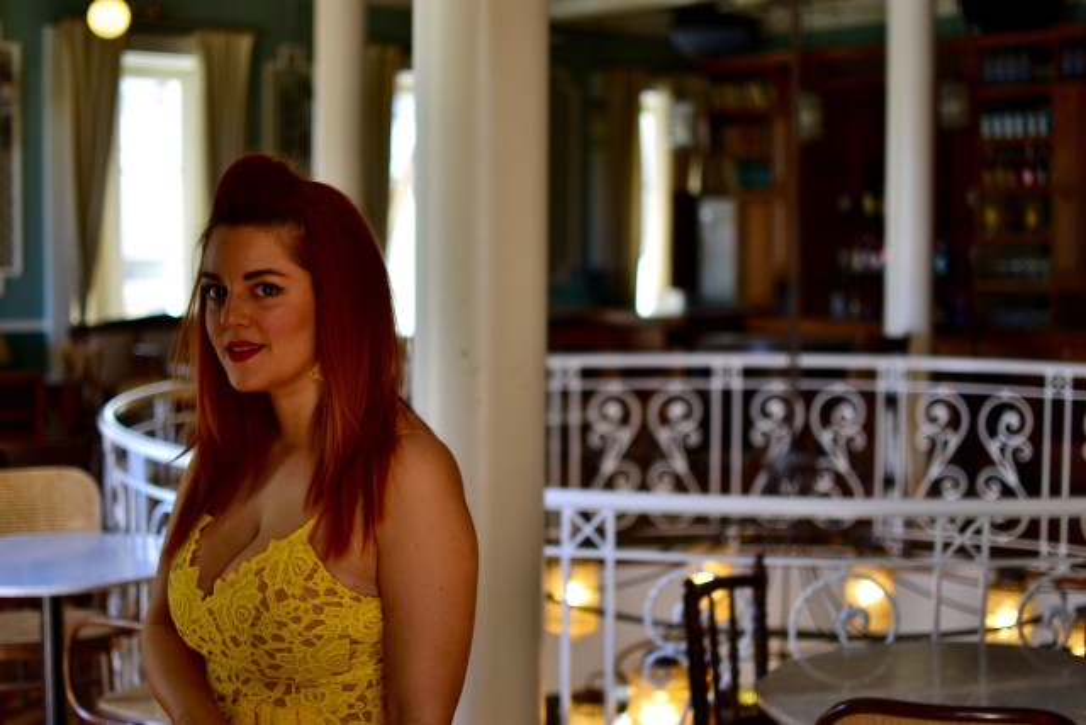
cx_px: 543
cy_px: 362
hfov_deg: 37.8
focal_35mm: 52
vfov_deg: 25.8
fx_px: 1584
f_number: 1.8
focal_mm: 35
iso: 100
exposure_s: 1/100
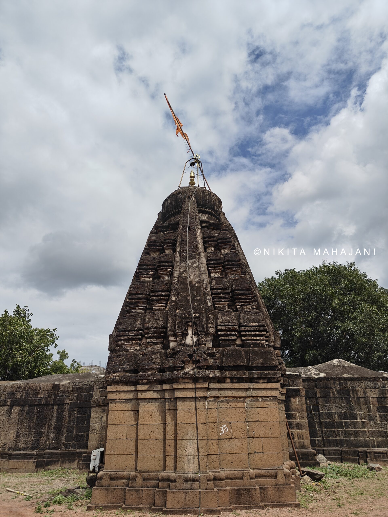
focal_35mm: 24
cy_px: 258
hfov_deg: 56.8
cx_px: 194
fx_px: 359
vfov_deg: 71.6
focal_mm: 5.59
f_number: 1.8
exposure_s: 1/8372
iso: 64
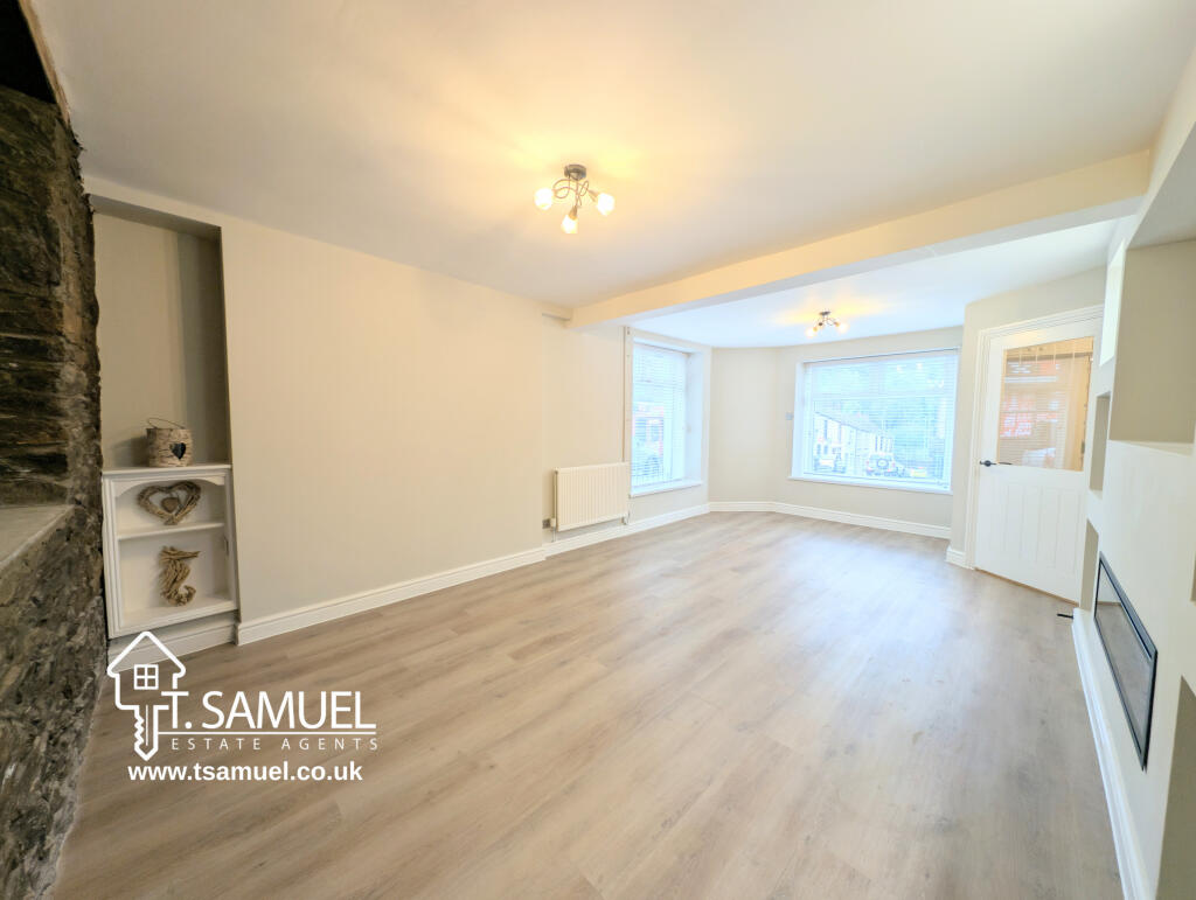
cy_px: 450
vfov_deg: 94.6
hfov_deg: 110.5
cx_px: 598
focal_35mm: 12
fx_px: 415
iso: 38
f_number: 1.95
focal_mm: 2.23
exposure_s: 1/48.1
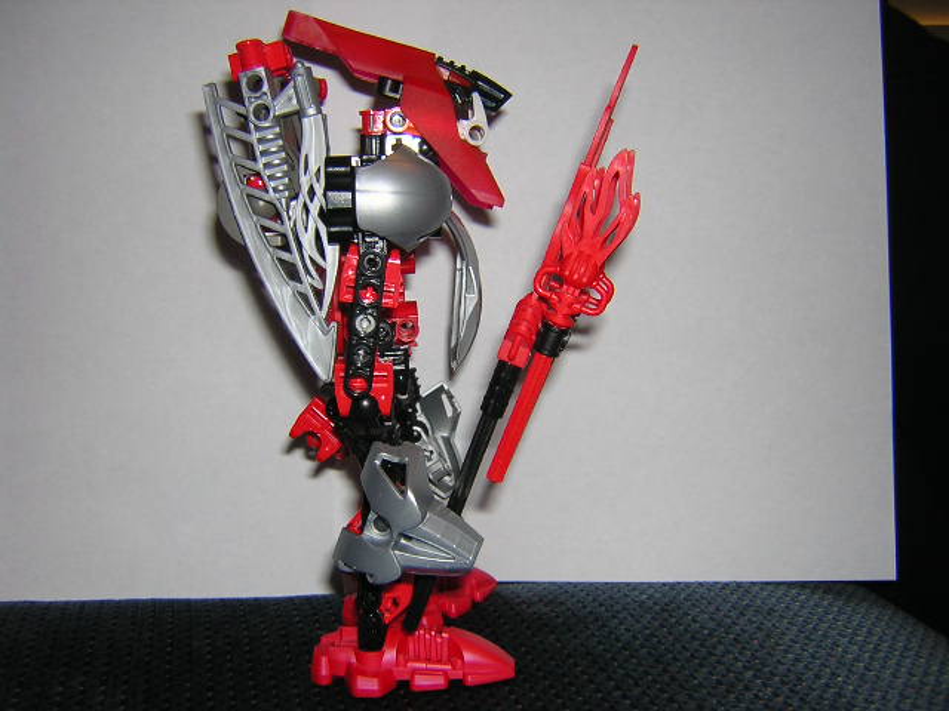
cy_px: 356
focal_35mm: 36
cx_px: 474
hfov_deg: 51.4
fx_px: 987
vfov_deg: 39.7
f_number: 2.6
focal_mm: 4.7
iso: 100
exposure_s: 1/60.1
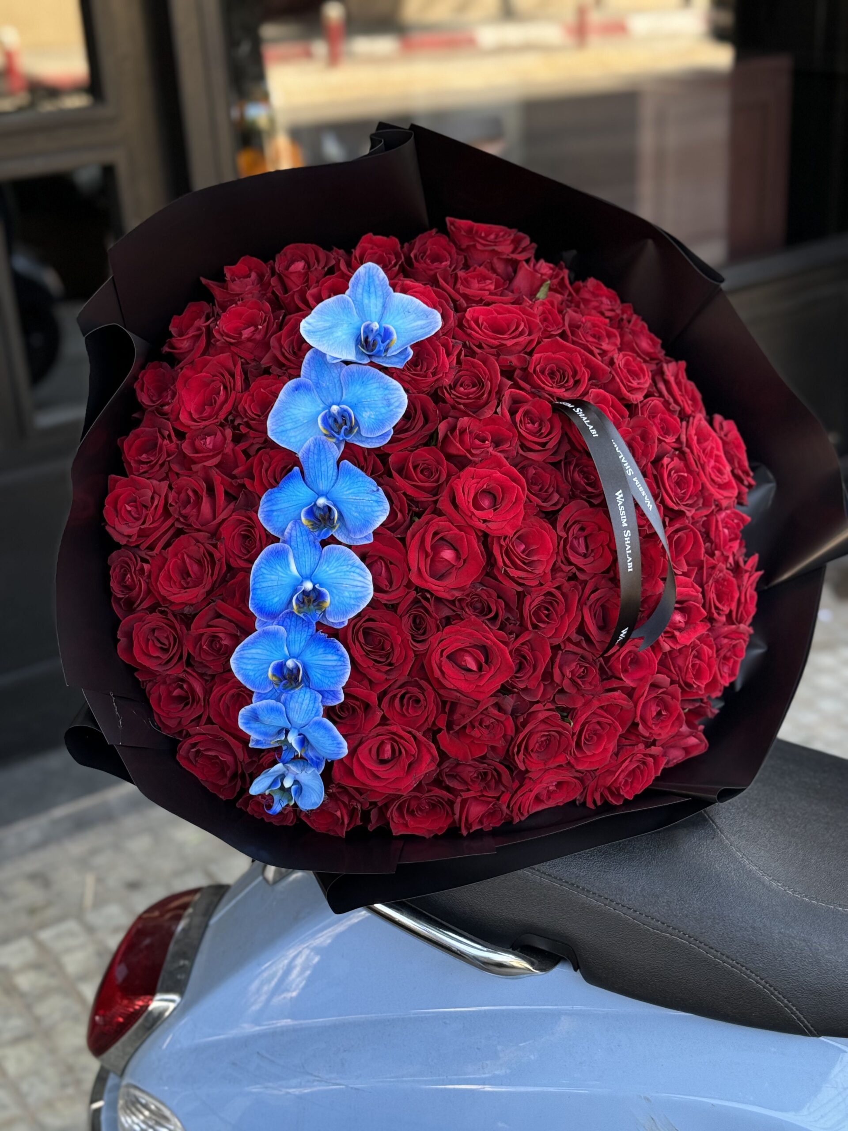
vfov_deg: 39.7
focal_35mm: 48
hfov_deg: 30.3
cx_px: 424
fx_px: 1568
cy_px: 566
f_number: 1.78
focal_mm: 6.86
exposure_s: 1/159
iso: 64
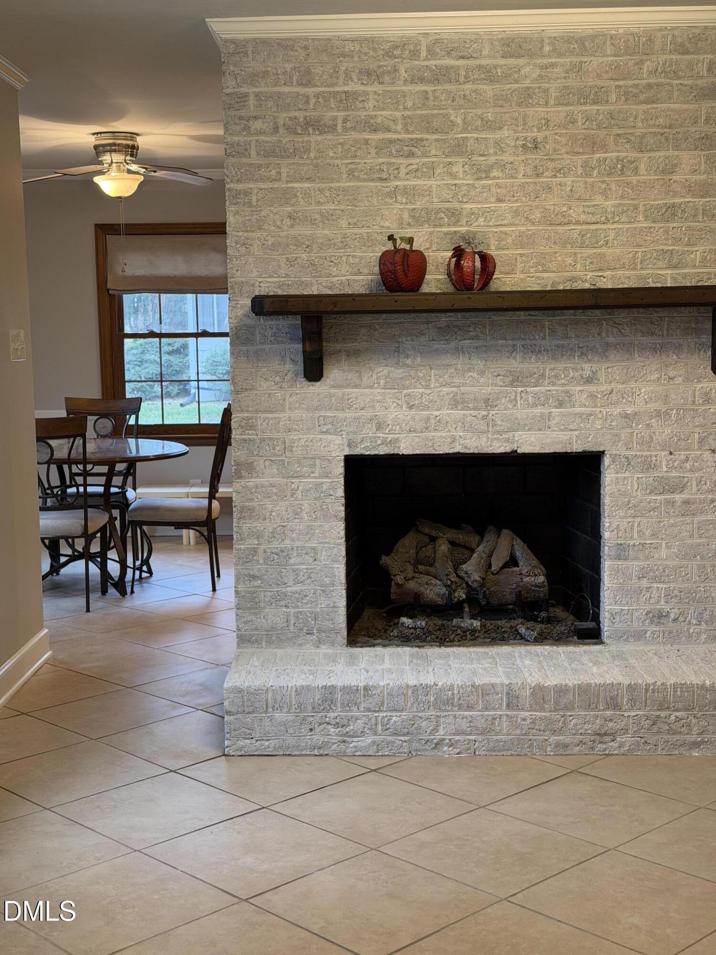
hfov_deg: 30.3
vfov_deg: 39.7
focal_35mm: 48
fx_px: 1324
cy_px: 478
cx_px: 358
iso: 160
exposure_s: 1/60
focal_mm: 6.76
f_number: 1.78
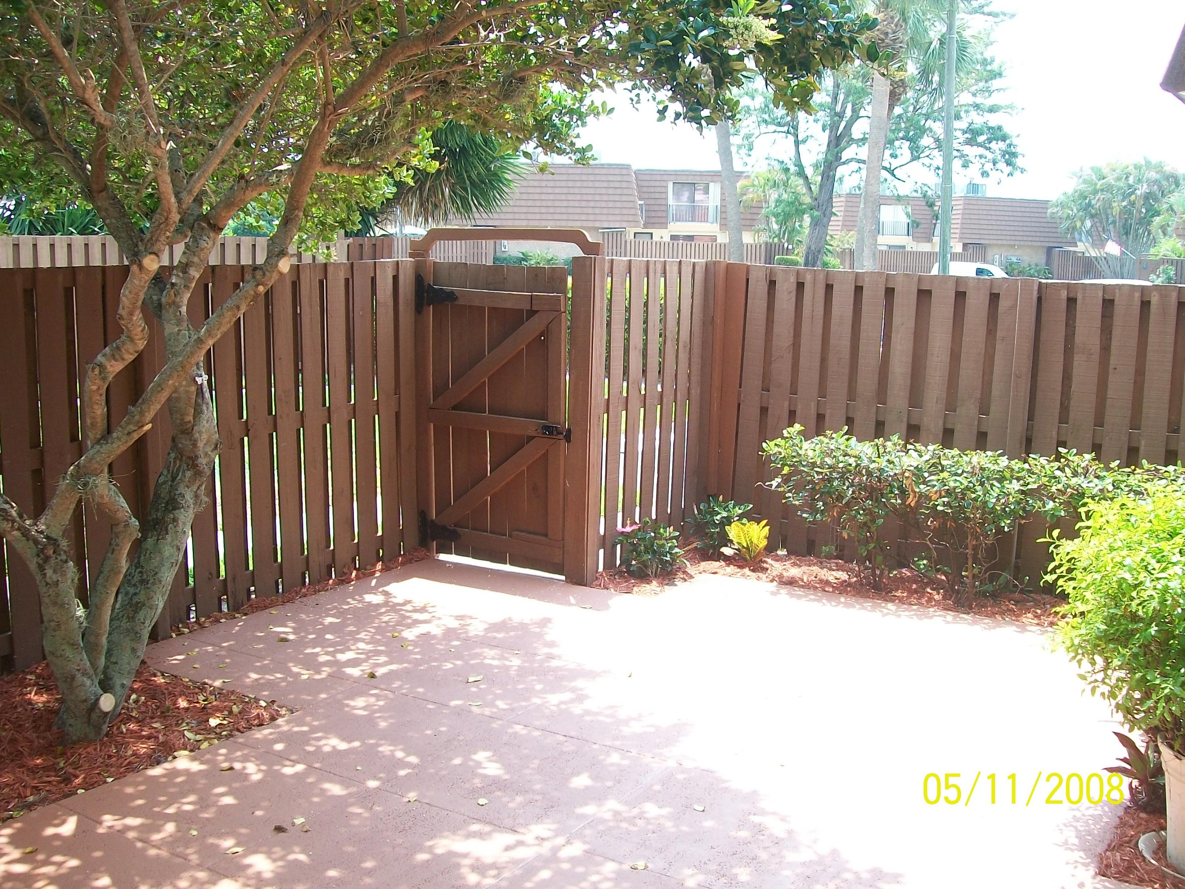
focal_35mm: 36
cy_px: 444
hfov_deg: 51.4
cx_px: 592
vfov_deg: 39.7
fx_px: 1232
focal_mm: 6
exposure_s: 1/200
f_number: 2.7
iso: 80
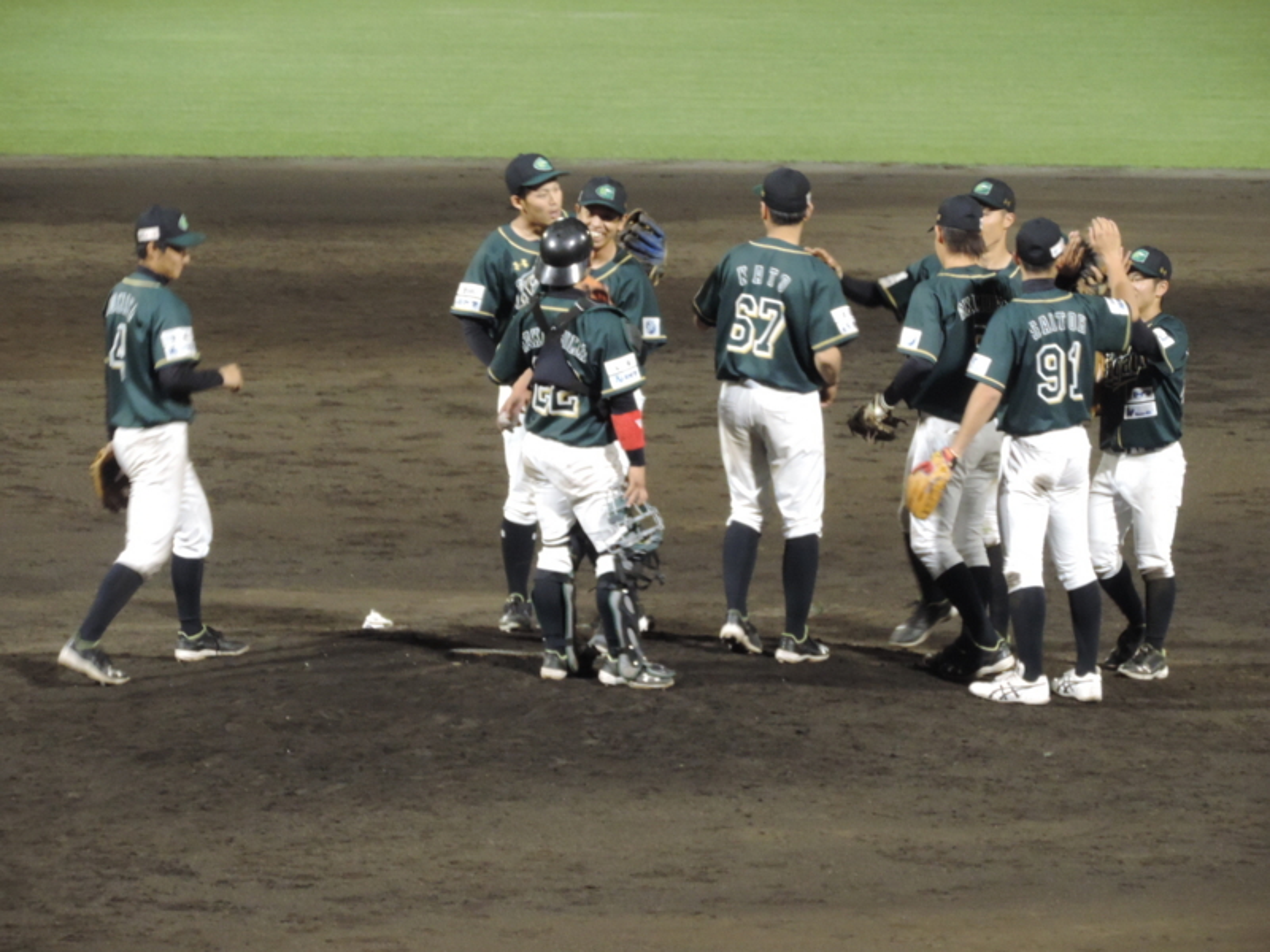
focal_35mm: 350
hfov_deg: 5.7
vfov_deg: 4.2
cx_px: 635
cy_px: 476
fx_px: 12841
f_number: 4.8
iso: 720
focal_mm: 62.4
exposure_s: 1/50
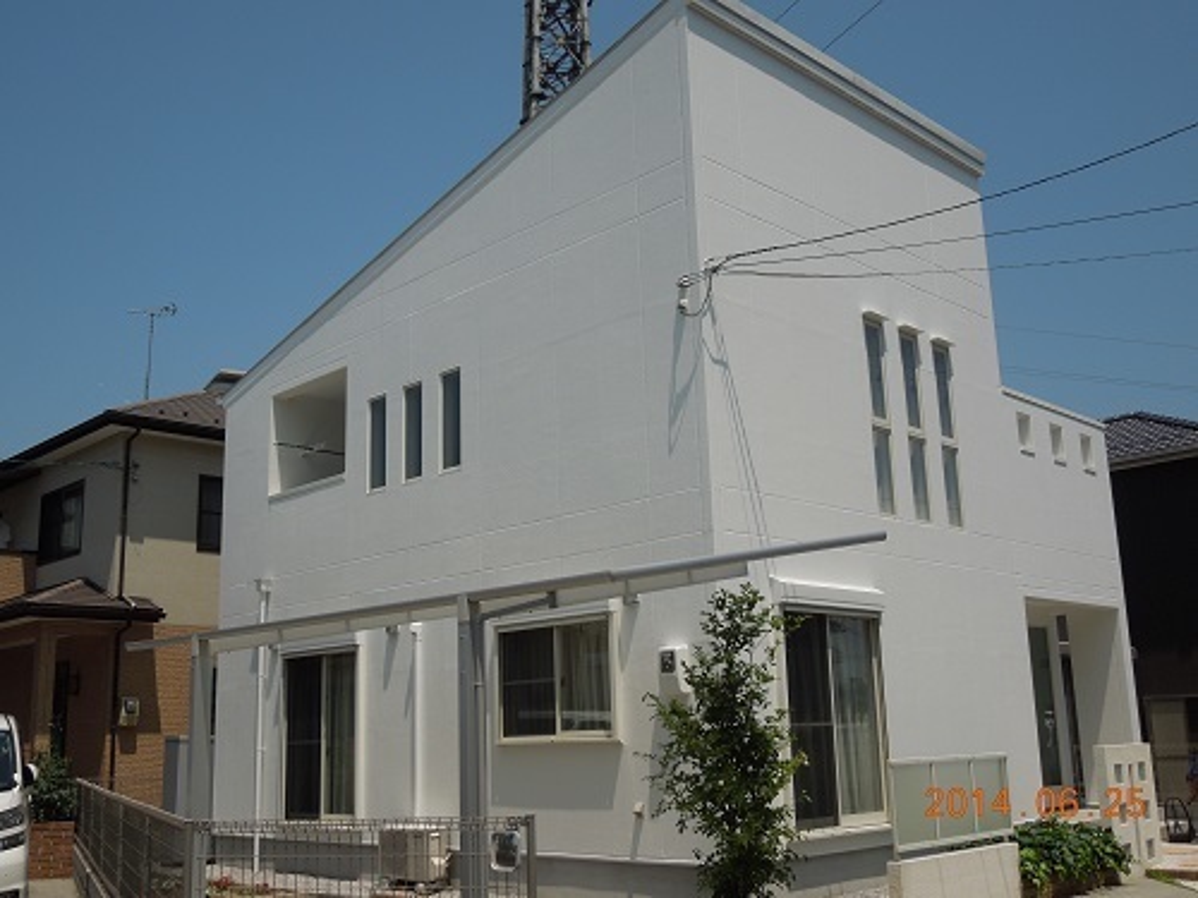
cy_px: 449
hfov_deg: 52.6
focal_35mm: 35
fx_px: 1211
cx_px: 599
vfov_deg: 40.7
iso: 100
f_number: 7.4
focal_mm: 6.3
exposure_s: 1/500
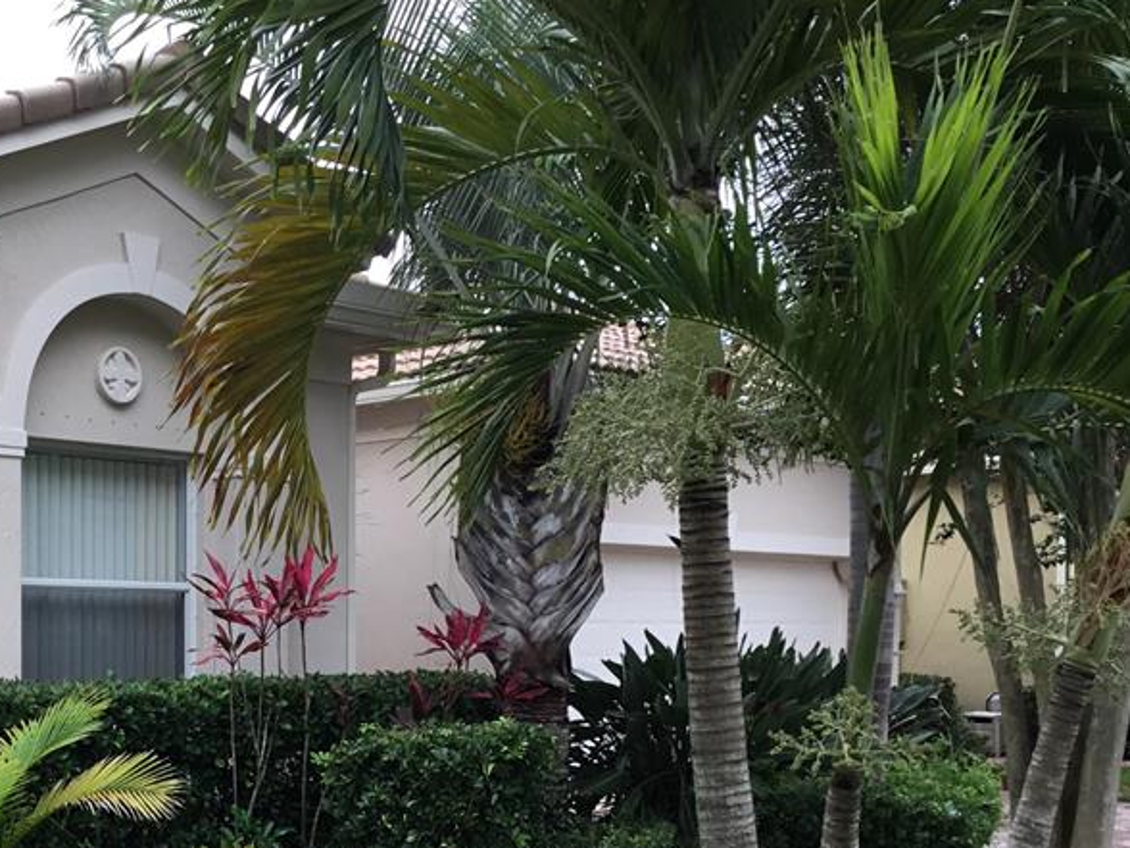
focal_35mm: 54
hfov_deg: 34.4
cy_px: 723
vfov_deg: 26.3
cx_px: 217
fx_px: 1763
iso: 25
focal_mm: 3.3
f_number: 2.4
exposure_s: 1/120
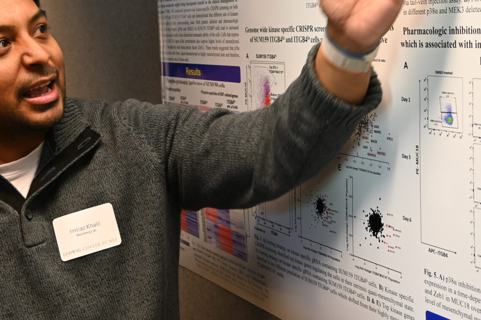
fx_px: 950
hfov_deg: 28.4
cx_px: 220
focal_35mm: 71
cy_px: 87
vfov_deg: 19.0
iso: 560
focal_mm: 21
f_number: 4
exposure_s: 1/30
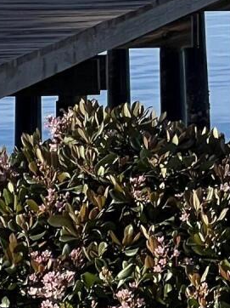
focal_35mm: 426
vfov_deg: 4.6
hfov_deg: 3.4
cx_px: 626
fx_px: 3778
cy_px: -163
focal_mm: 9
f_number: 2.8
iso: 32
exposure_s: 1/747
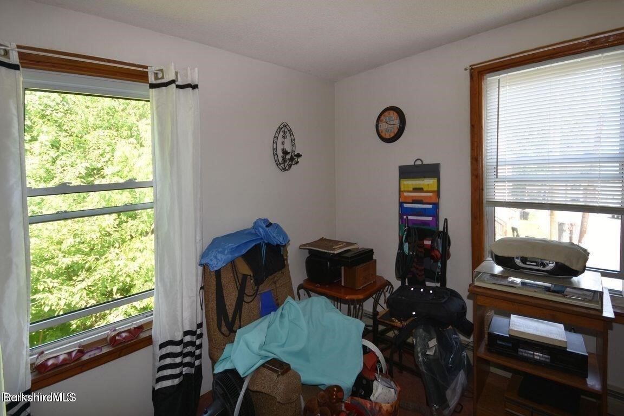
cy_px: 208
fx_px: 260
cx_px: 312
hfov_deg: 100.4
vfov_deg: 77.3
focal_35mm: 15
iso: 200
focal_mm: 10
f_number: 5
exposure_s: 1/100
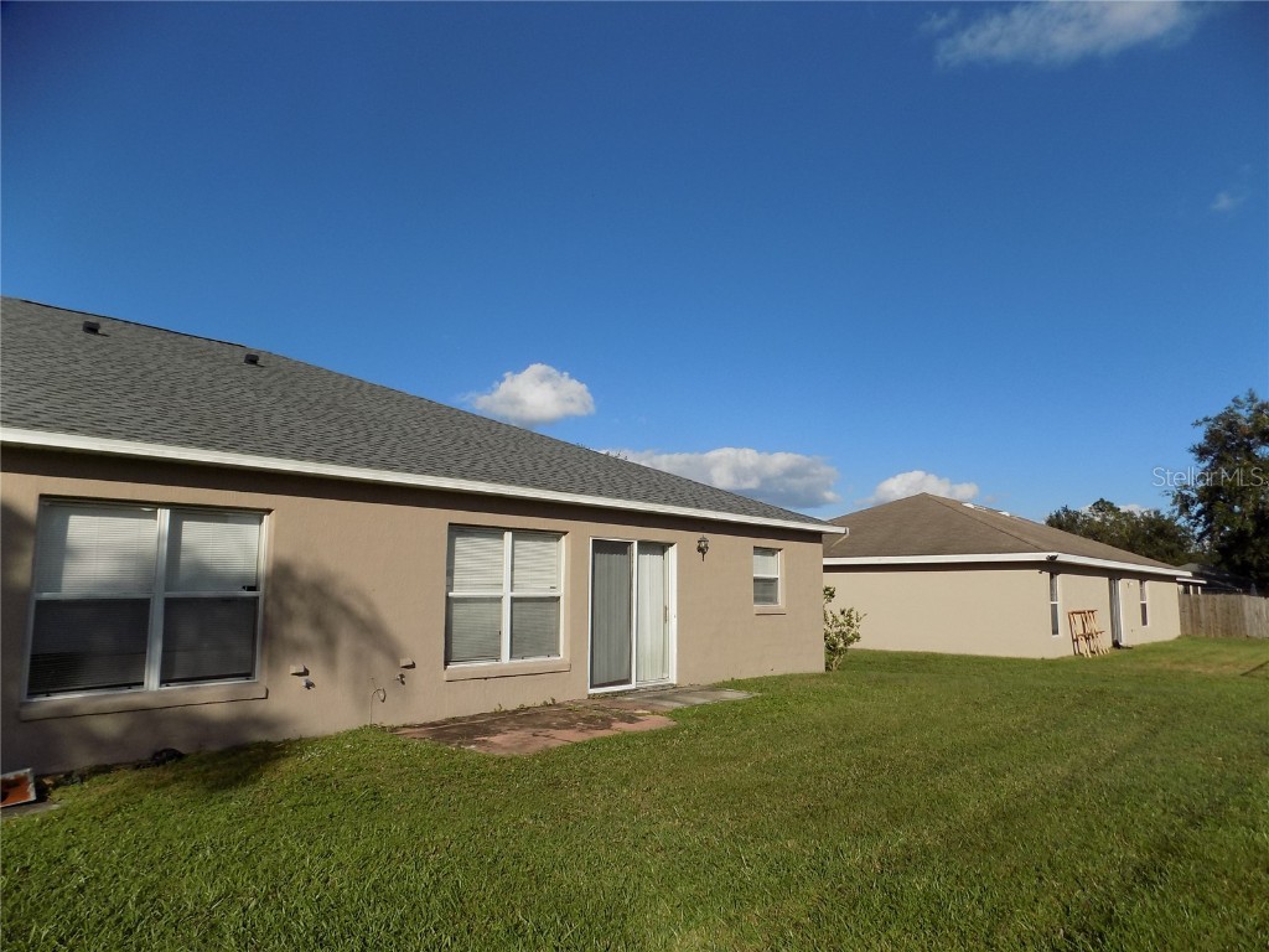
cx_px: 634
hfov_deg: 73.9
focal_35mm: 23
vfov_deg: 58.9
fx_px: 843
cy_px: 476
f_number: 9.9
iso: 80
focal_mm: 4
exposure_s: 1/200
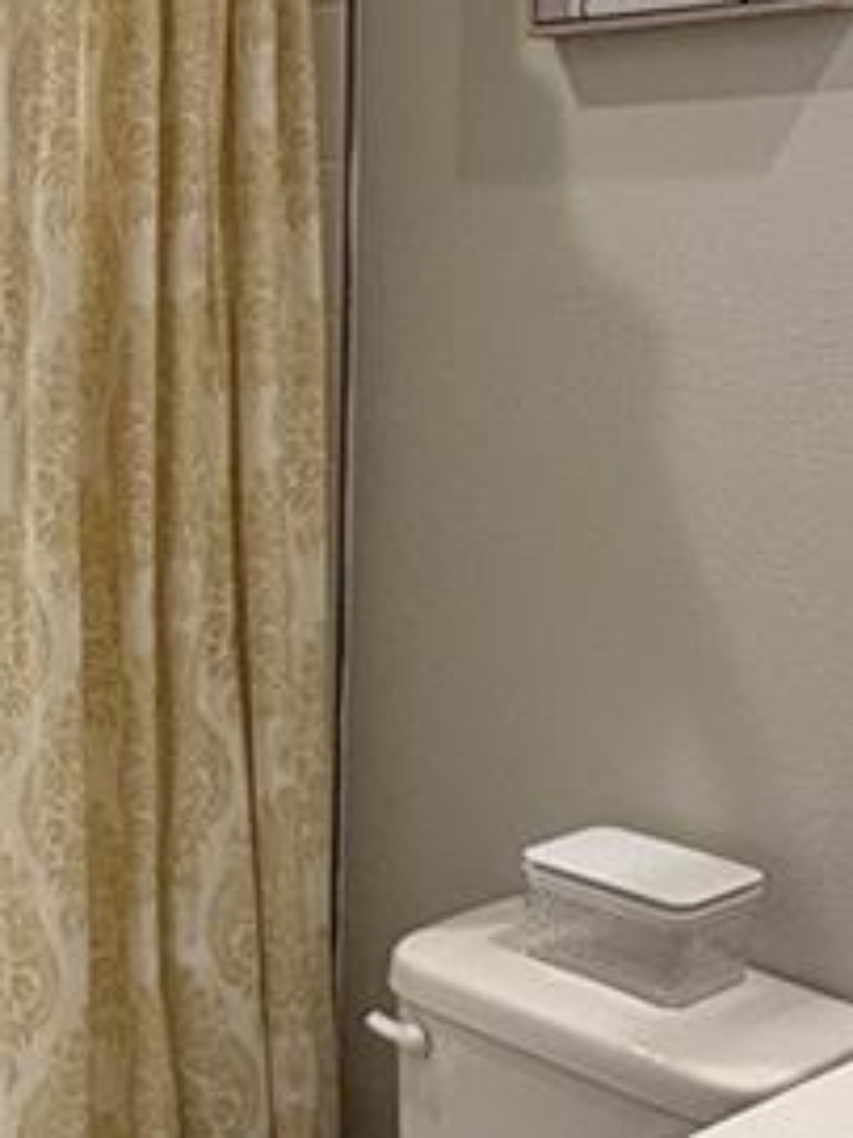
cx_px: 25
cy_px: 621
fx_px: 2039
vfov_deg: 31.2
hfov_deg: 22.8
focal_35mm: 62
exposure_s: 1/120
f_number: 2.2
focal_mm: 2.22
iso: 160
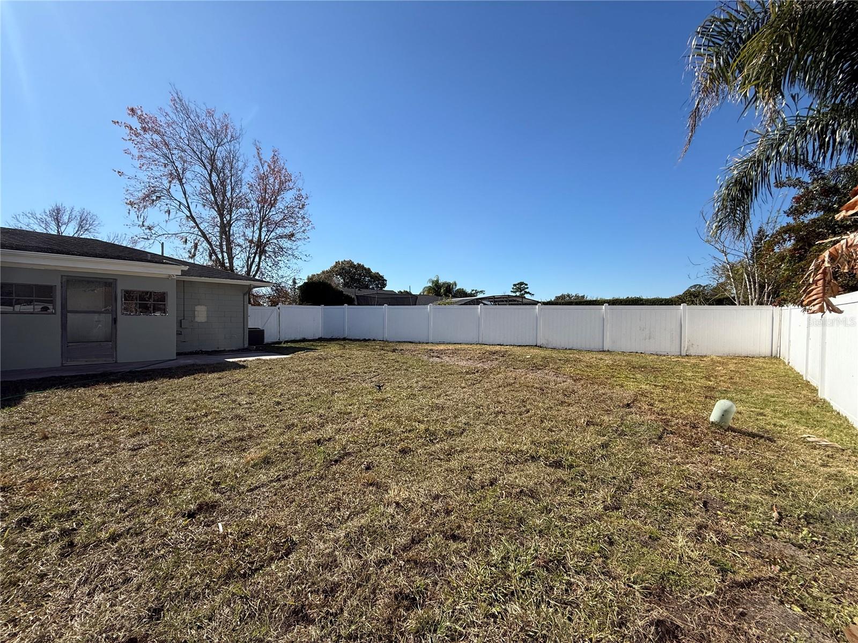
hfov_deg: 102.1
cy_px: 322
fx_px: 347
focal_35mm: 14
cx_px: 429
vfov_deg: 85.7
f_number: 2.2
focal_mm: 2.22
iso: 50
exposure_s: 1/2237
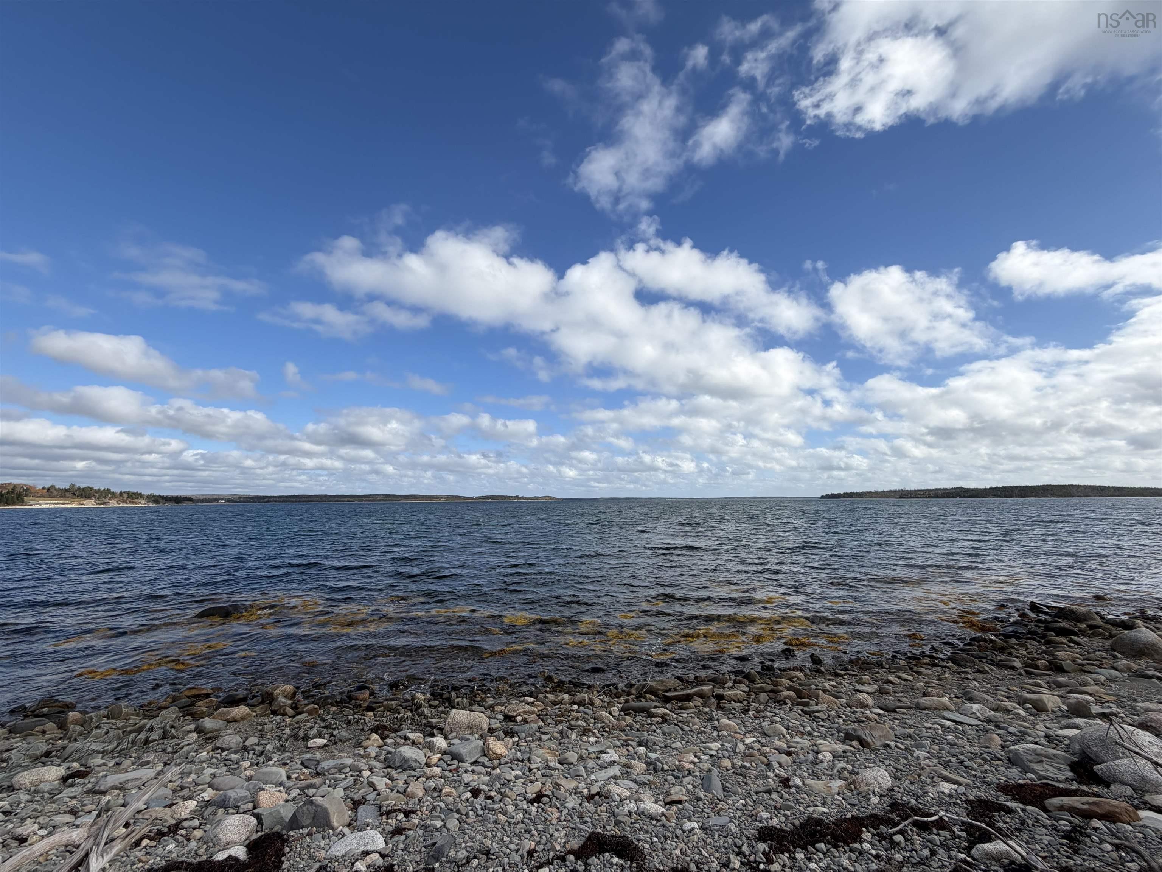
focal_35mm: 14
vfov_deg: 85.7
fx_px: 470
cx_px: 581
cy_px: 436
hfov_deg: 102.1
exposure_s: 1/1050
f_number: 2.2
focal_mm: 2.22
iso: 20
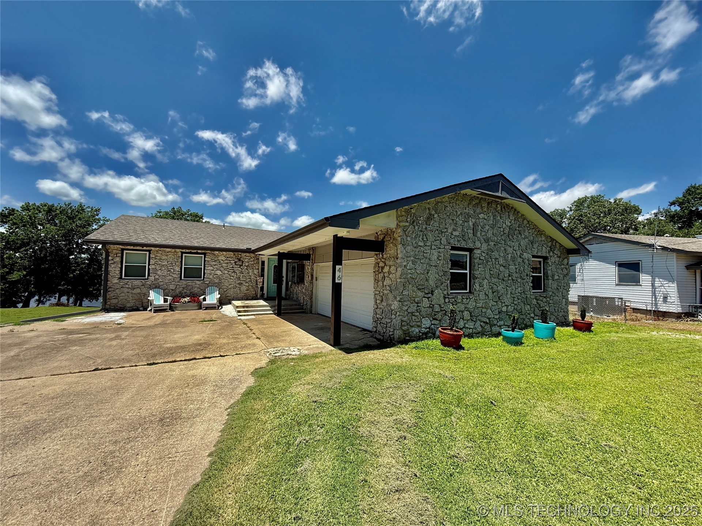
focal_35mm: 14
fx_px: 284
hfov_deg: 102.1
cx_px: 351
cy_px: 263
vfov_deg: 85.7
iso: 50
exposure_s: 1/1901
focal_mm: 2.22
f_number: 2.2
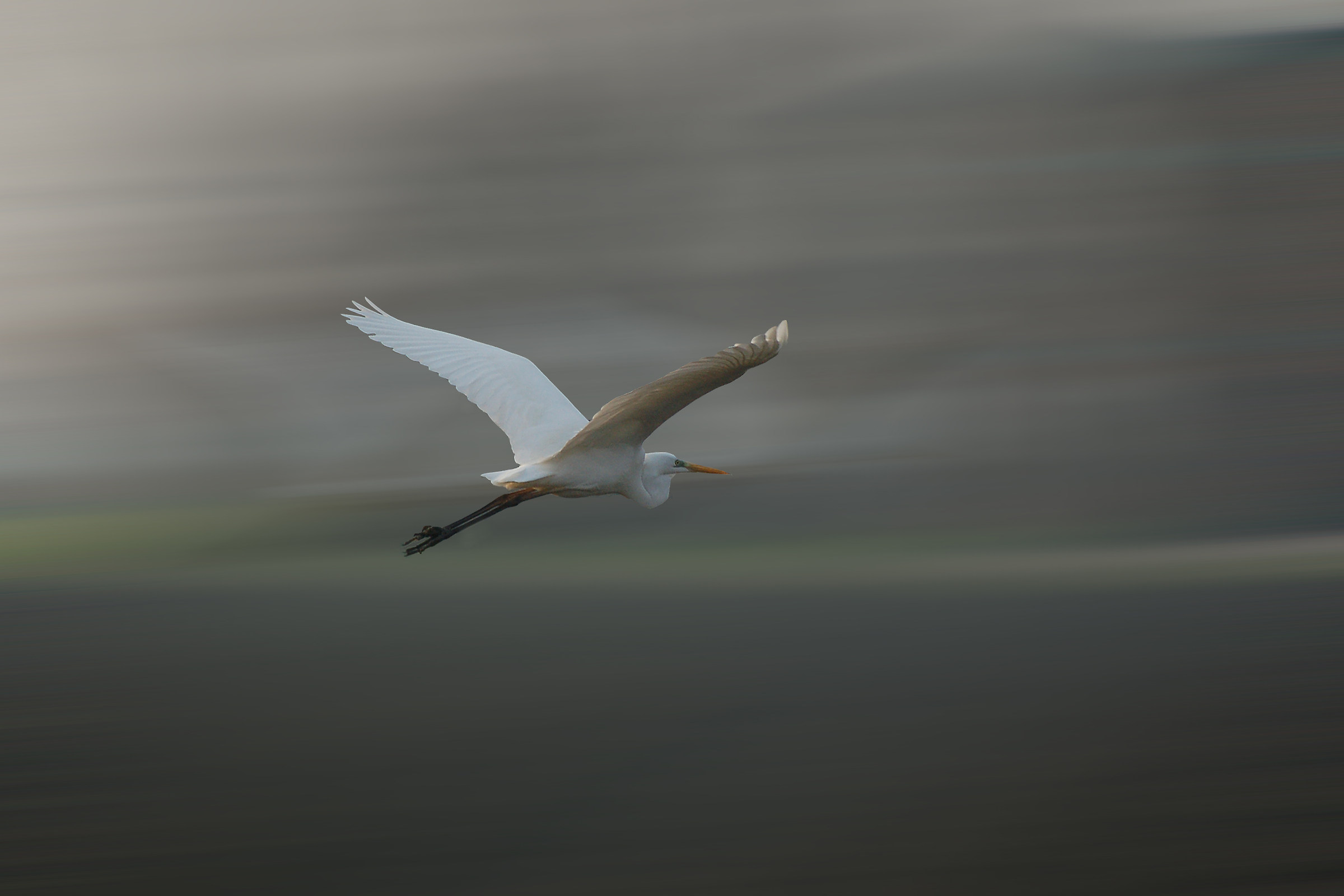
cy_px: 448
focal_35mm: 450
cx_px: 672
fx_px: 16799
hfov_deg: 4.6
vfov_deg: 3.1
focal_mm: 300
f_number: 5.6
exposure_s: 1/640
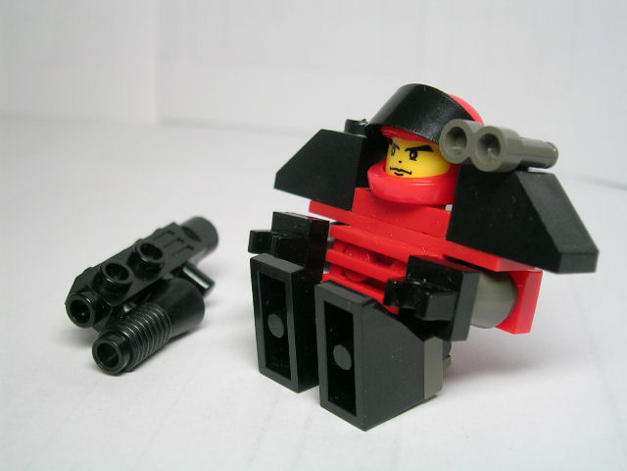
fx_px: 869
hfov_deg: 39.7
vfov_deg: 30.3
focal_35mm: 48
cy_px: 236
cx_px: 314
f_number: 3.1
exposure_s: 1/47.6
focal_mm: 7.3
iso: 50
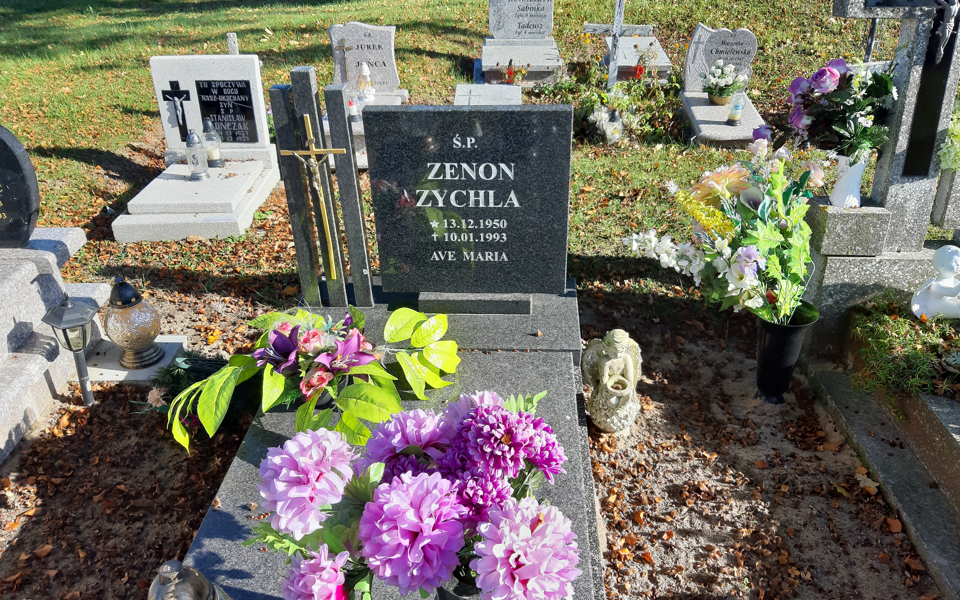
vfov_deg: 43.1
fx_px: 759
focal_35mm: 29
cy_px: 312
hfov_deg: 64.6
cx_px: 485
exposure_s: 1/557
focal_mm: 3.93
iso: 40
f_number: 1.7
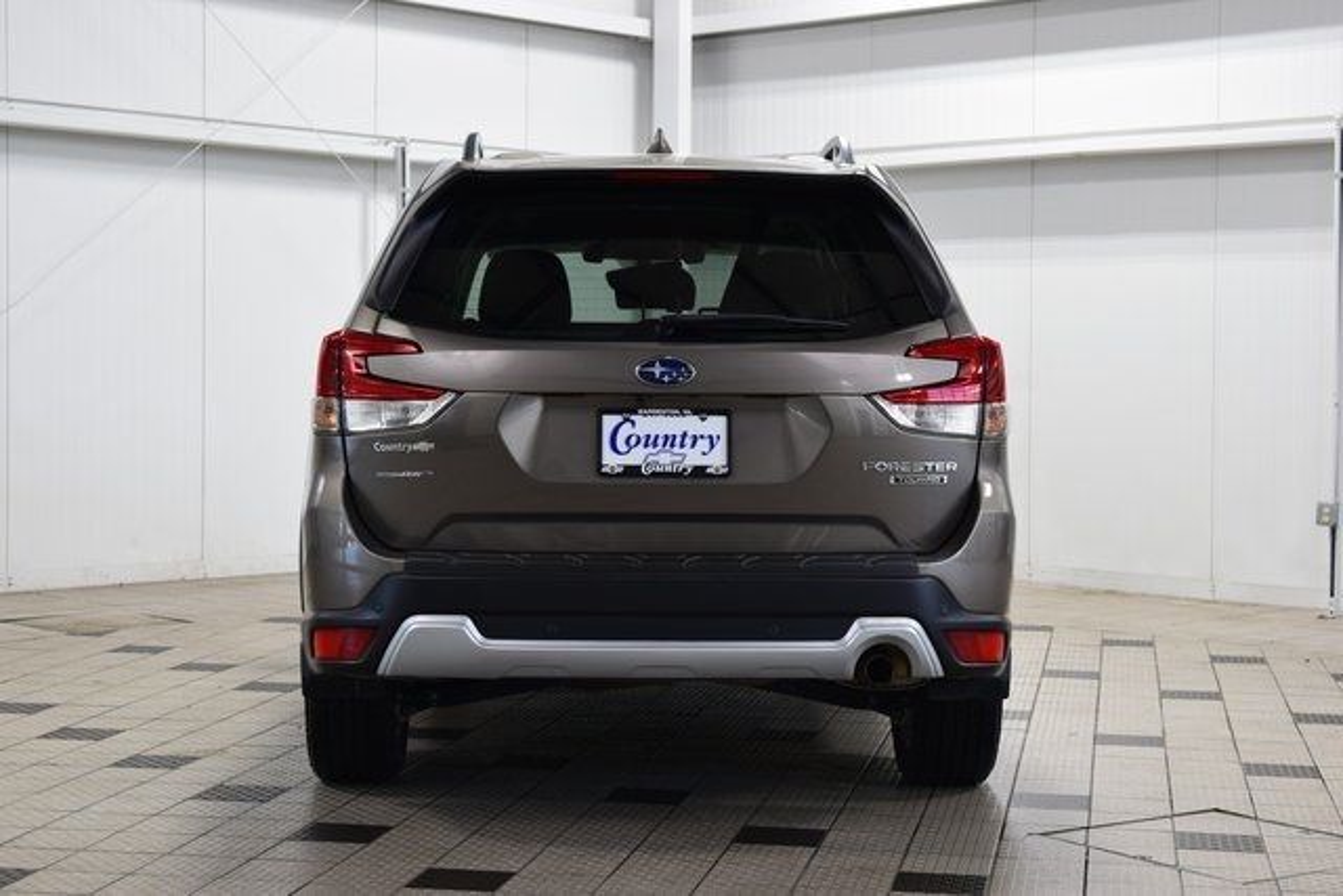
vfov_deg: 21.6
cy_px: 448
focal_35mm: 63
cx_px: 672
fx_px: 2351
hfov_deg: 31.9
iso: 450
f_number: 6.3
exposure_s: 1/15
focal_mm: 42
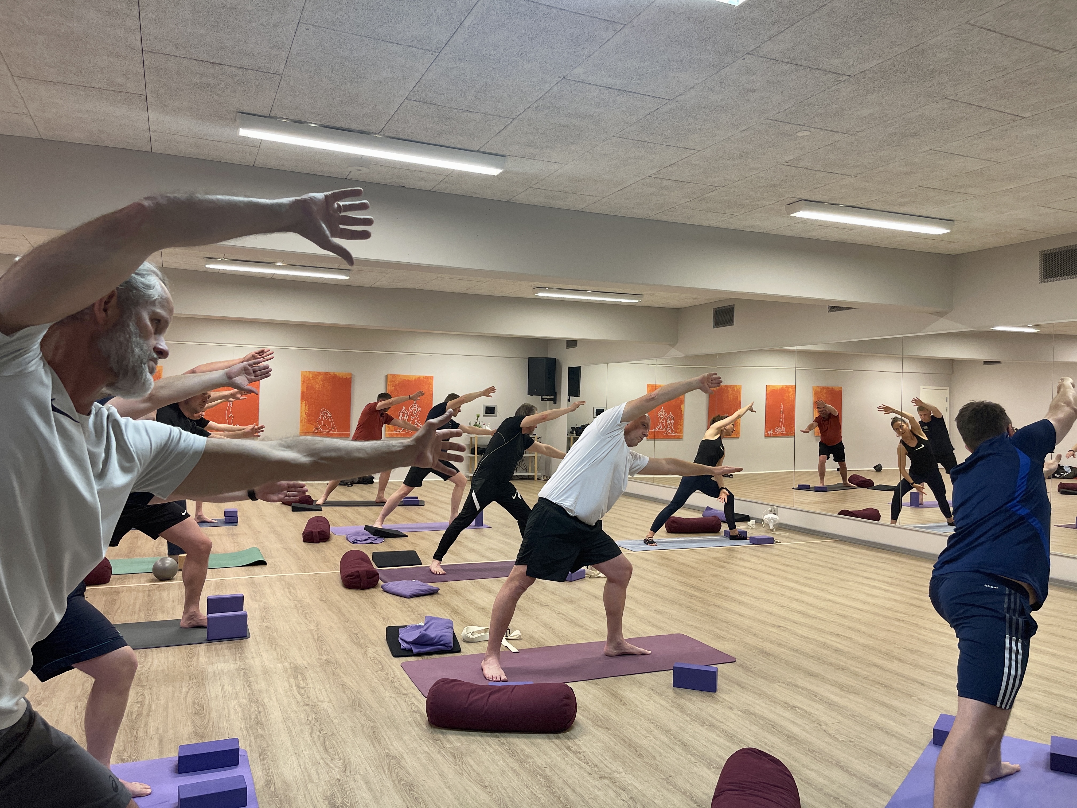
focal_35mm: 26
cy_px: 404
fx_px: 809
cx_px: 538
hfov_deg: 67.3
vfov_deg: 53.1
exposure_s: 1/50
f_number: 1.6
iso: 125
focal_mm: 5.1
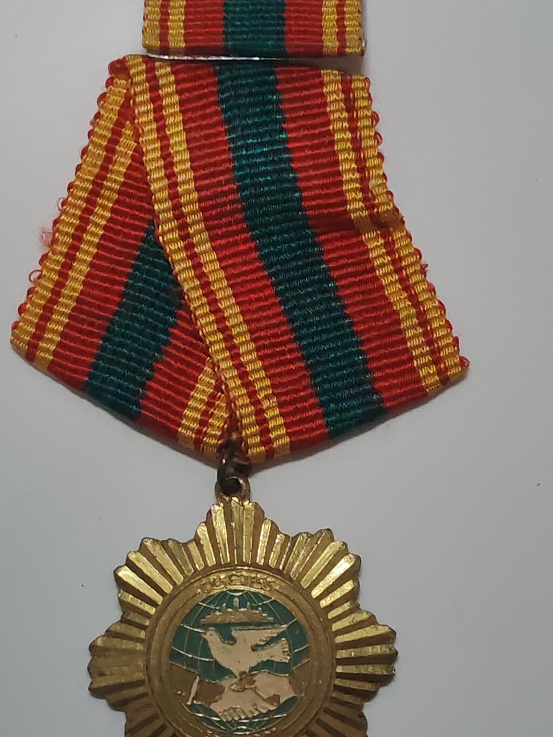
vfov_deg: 22.0
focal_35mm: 89
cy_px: 386
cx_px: 252
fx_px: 1896
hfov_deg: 16.6
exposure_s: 1/50
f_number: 1.95
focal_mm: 5.52
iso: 800
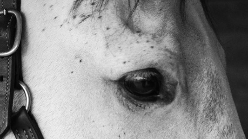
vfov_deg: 11.7
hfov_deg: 20.6
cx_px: 122
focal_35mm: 104
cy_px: 77
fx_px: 682
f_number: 4
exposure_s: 1/800
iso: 2000
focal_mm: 55
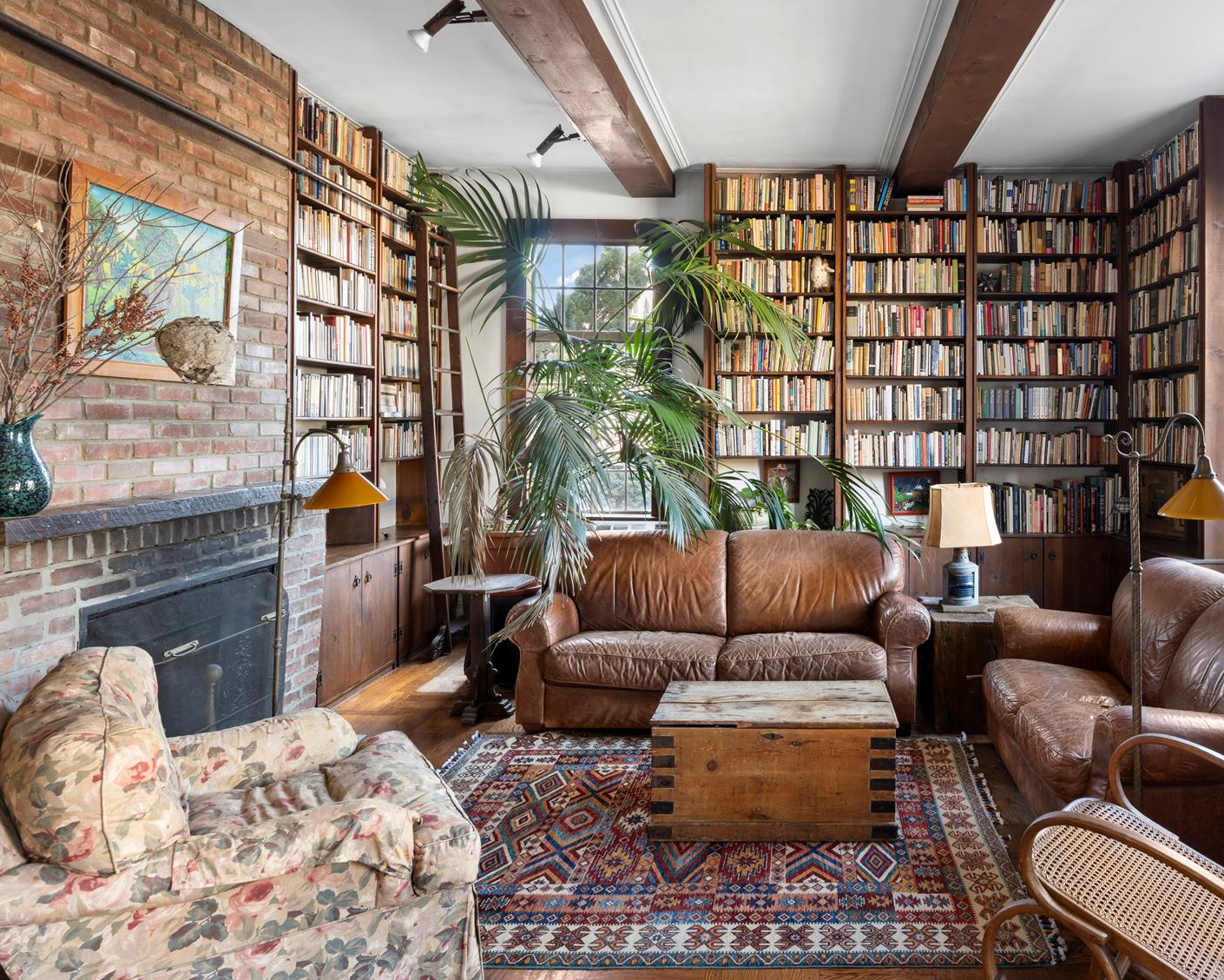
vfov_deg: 60.7
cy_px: 425
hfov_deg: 71.3
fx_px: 833
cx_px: 772
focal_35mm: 23
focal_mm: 18
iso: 250
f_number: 9
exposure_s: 1/2
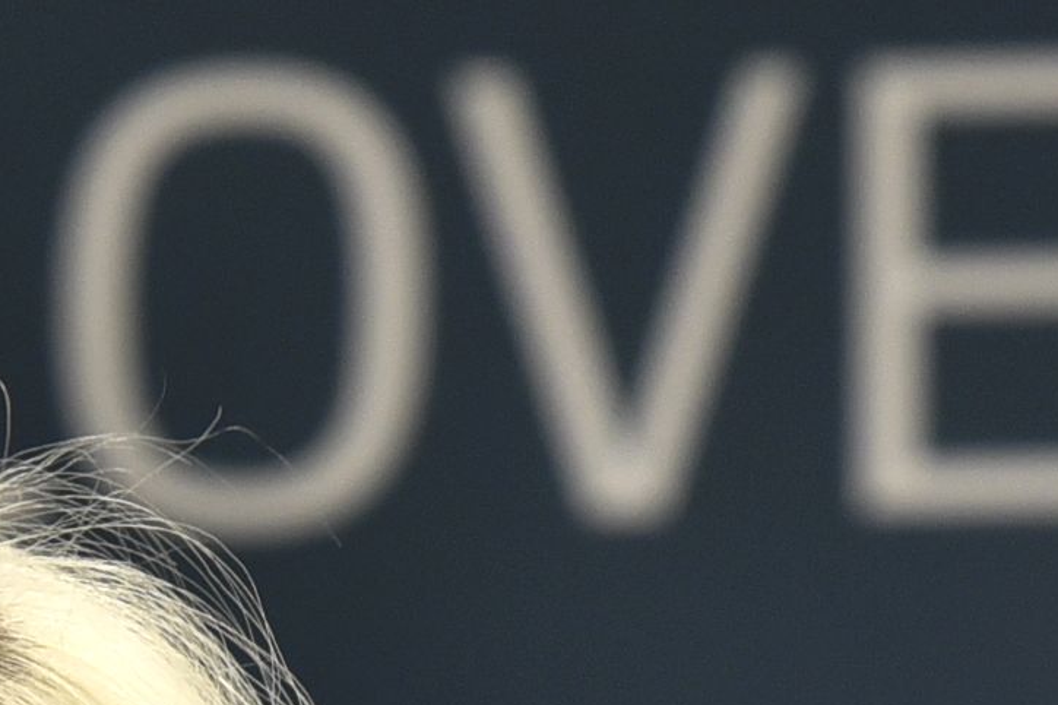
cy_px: 1509
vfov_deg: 1.1
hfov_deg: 1.7
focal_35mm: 1247
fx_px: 36630
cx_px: -795
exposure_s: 1/400
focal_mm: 200
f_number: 5.6
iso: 1250
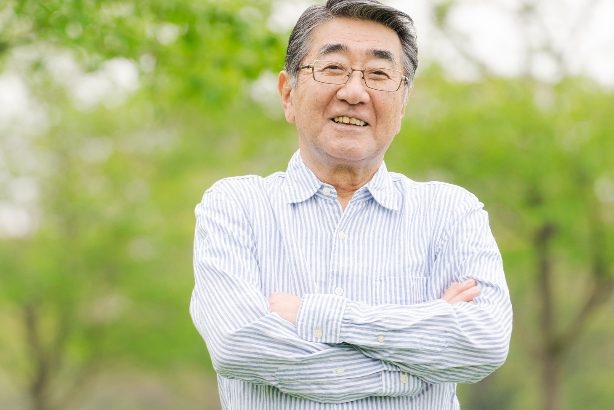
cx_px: 282
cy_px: 195
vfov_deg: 6.2
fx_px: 3786
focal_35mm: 222
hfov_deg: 9.3
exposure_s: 1/640
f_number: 4
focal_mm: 162
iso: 400
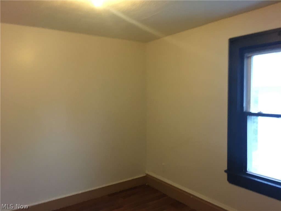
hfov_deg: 61.7
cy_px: 106
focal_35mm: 29
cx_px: 140
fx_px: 235
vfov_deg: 48.2
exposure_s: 1/15
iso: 320
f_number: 2.2
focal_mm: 4.15
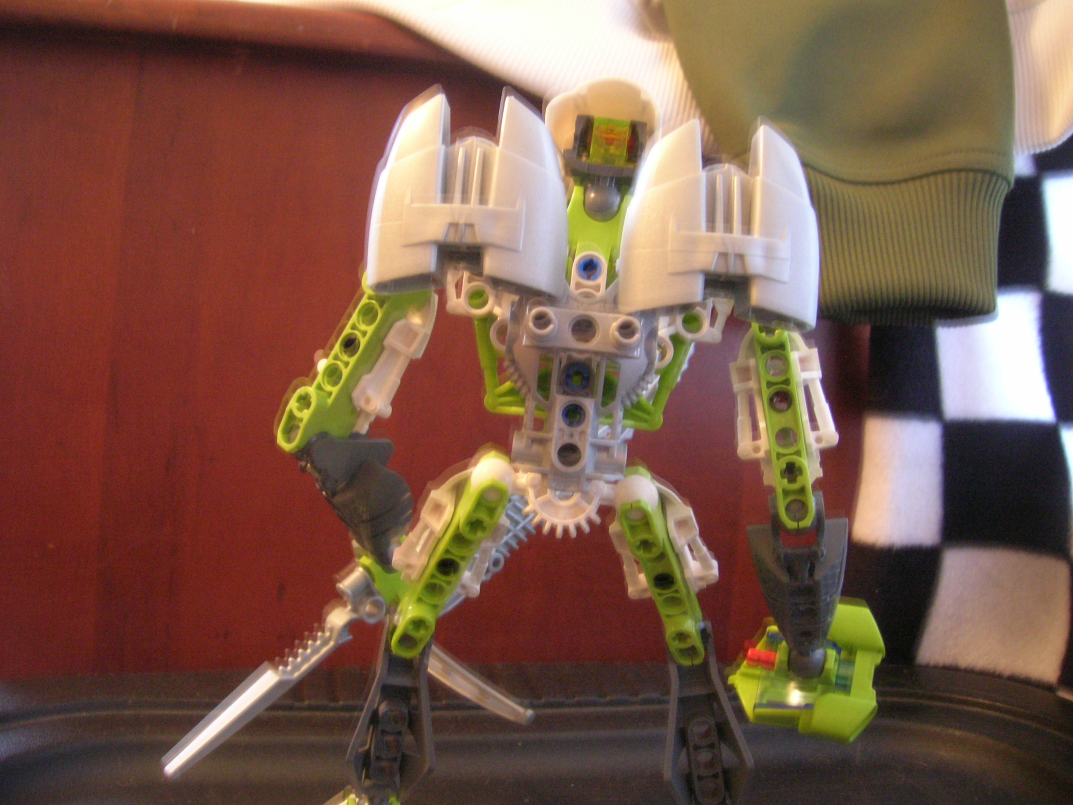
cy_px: 402
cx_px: 536
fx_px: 1054
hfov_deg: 54.0
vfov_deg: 41.8
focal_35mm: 34
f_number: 2.9
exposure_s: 1/1.2
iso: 200
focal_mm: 5.7
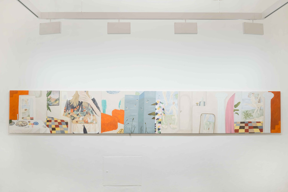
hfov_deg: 47.4
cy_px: 96
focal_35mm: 41
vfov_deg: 32.6
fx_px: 328
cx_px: 144
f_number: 13
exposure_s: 2
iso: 250
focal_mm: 27
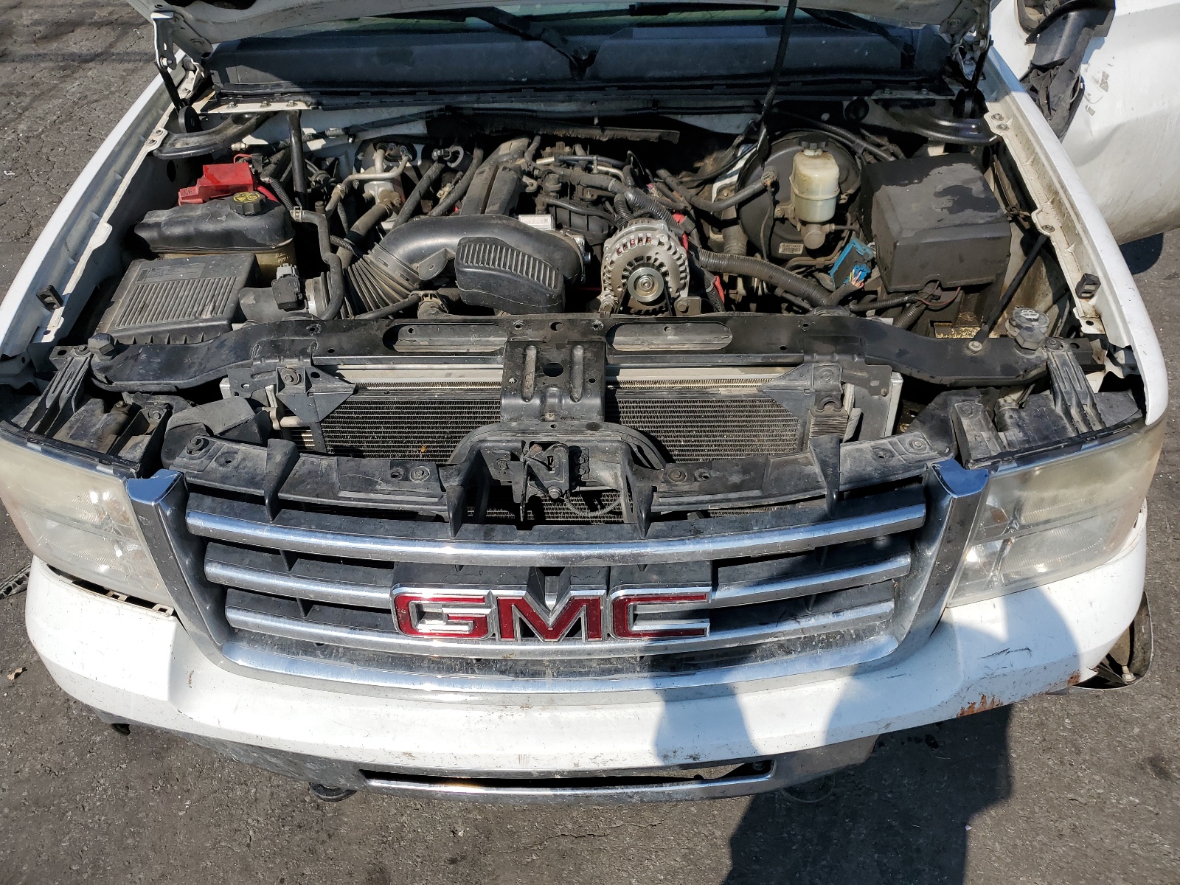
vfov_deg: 53.1
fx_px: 886
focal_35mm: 26
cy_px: 442
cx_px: 590
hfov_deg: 67.3
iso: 50
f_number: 1.5
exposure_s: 1/5000
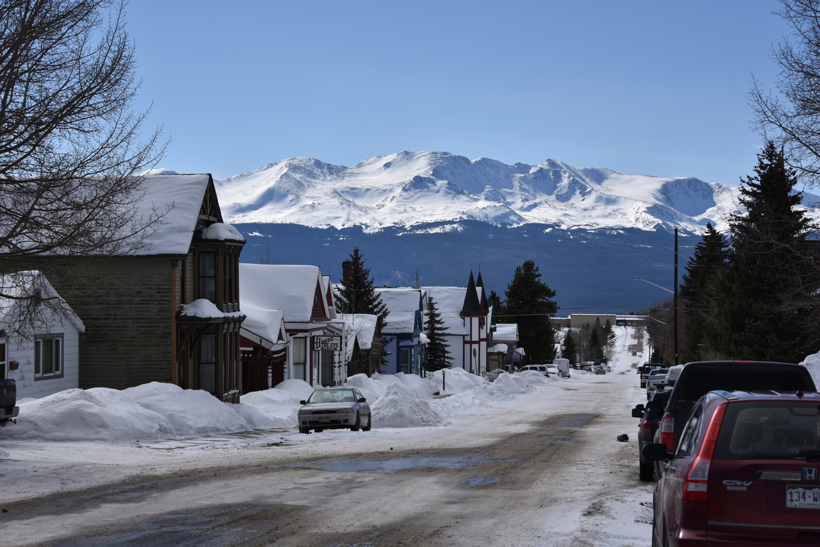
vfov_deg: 17.5
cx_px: 410
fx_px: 1777
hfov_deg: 26.0
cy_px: 274
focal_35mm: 78
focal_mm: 78
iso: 100
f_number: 11
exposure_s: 1/500
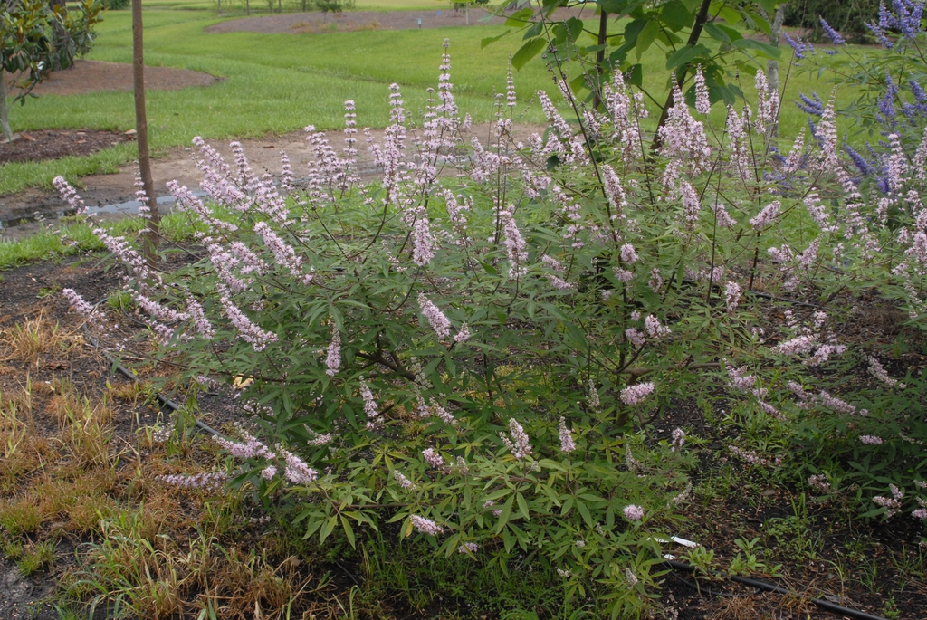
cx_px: 464
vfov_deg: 32.0
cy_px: 310
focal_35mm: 42
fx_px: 1083
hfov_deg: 46.4
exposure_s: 1/200
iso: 400
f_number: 7.1
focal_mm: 28
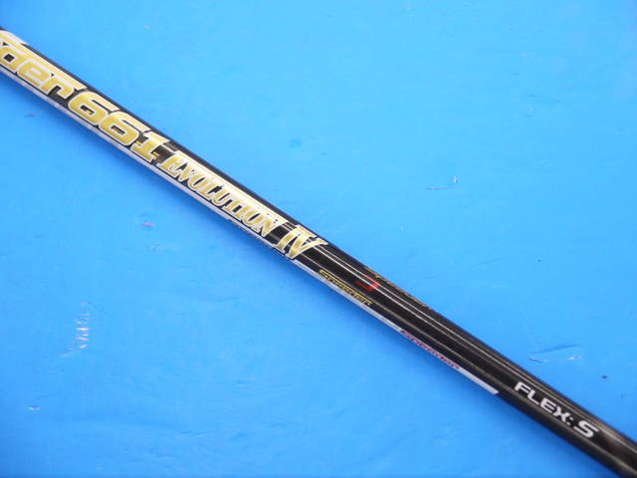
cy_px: 239
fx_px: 1546
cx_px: 318
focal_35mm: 84
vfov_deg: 17.6
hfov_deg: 23.3
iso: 640
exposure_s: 1/80
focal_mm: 42
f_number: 5.6
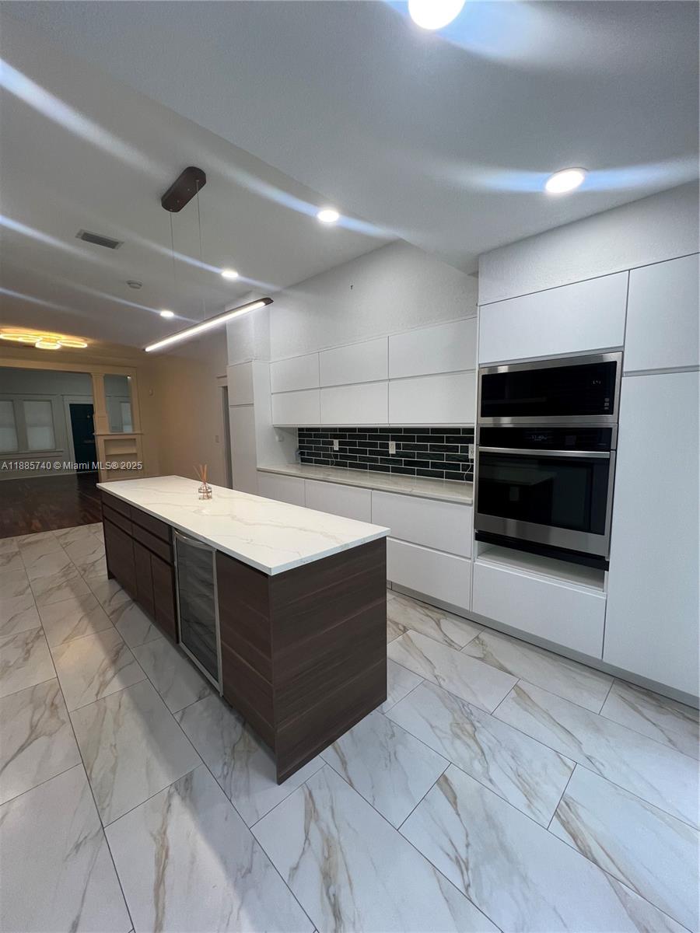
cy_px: 466
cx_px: 350
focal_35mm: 13
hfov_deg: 89.9
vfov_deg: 106.2
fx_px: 351
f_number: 1.8
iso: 80
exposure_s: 1/120
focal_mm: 1.57
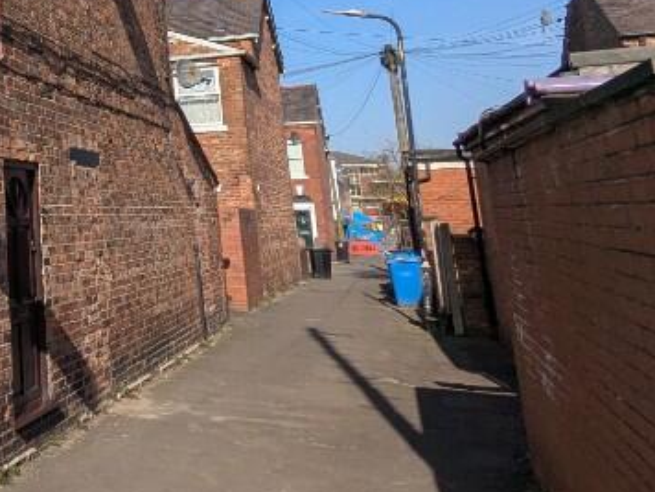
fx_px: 870
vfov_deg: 30.3
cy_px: 61
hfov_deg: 29.1
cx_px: -283
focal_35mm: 46
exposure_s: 1/2066
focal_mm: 2.35
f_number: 2.2
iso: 45
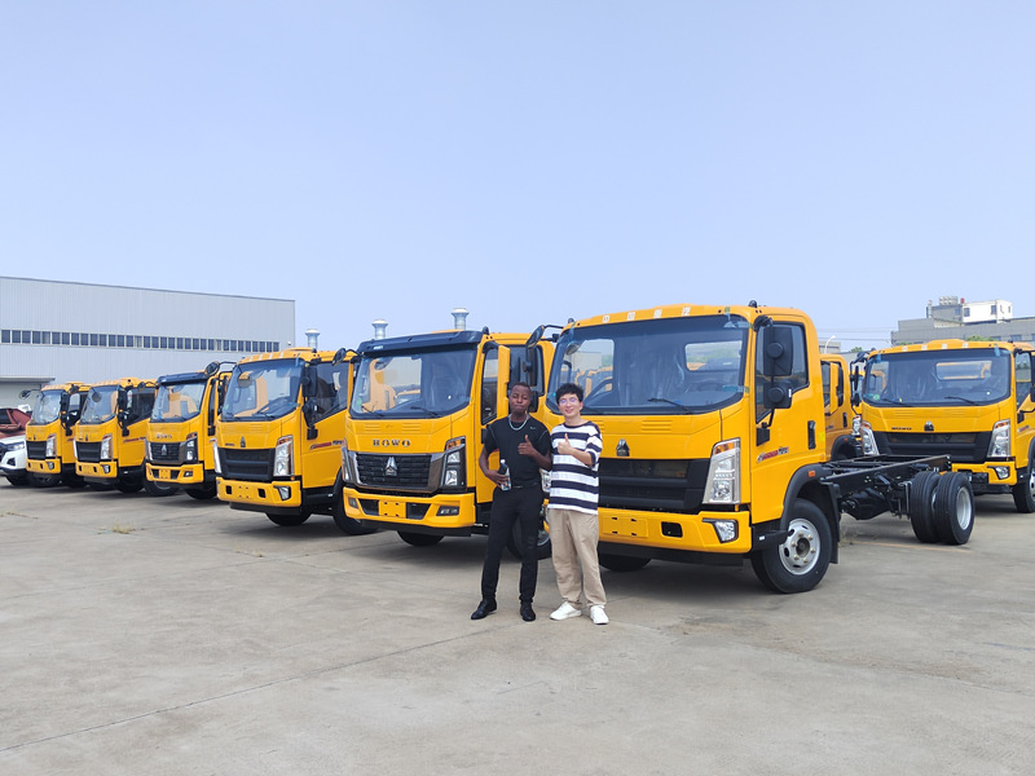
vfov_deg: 45.4
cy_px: 388
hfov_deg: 58.4
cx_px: 518
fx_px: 927
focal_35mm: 31
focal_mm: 5.52
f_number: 1.9
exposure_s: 1/1807
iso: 459
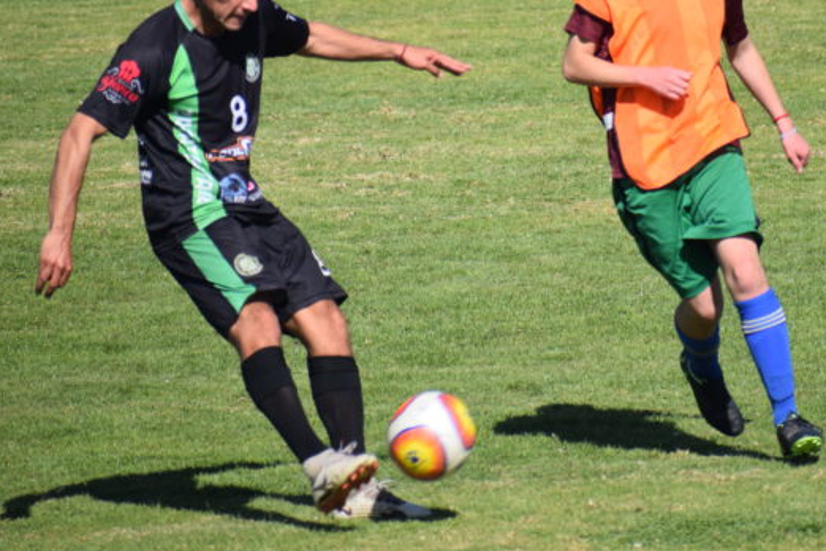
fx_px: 14179
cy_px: 190
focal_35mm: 618
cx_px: 543
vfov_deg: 2.2
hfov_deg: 3.3
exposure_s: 1/2000
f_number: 7.1
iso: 400
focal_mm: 280
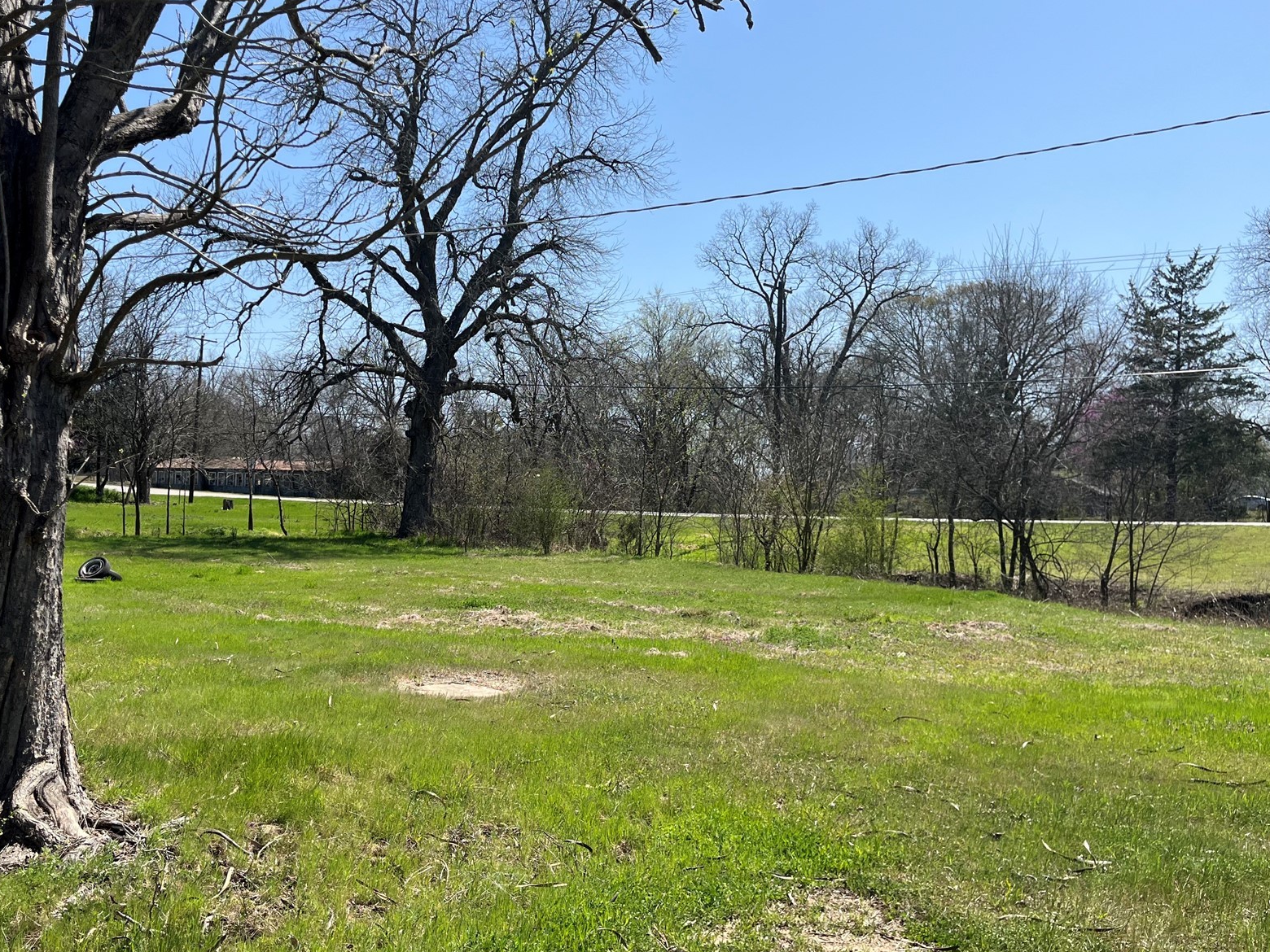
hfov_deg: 56.6
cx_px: 539
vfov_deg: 44.1
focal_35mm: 32
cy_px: 455
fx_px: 1174
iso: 50
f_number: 1.6
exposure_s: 1/3215
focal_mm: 5.1
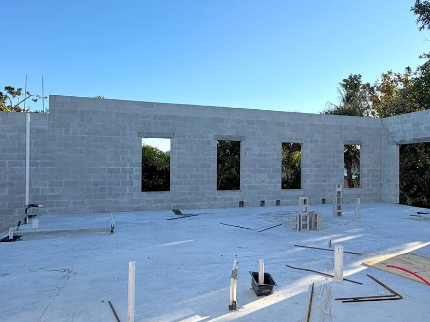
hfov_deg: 64.5
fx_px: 335
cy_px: 160
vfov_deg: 51.3
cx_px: 265
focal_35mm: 27
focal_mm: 2.22
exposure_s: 1/770
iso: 40
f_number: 2.2
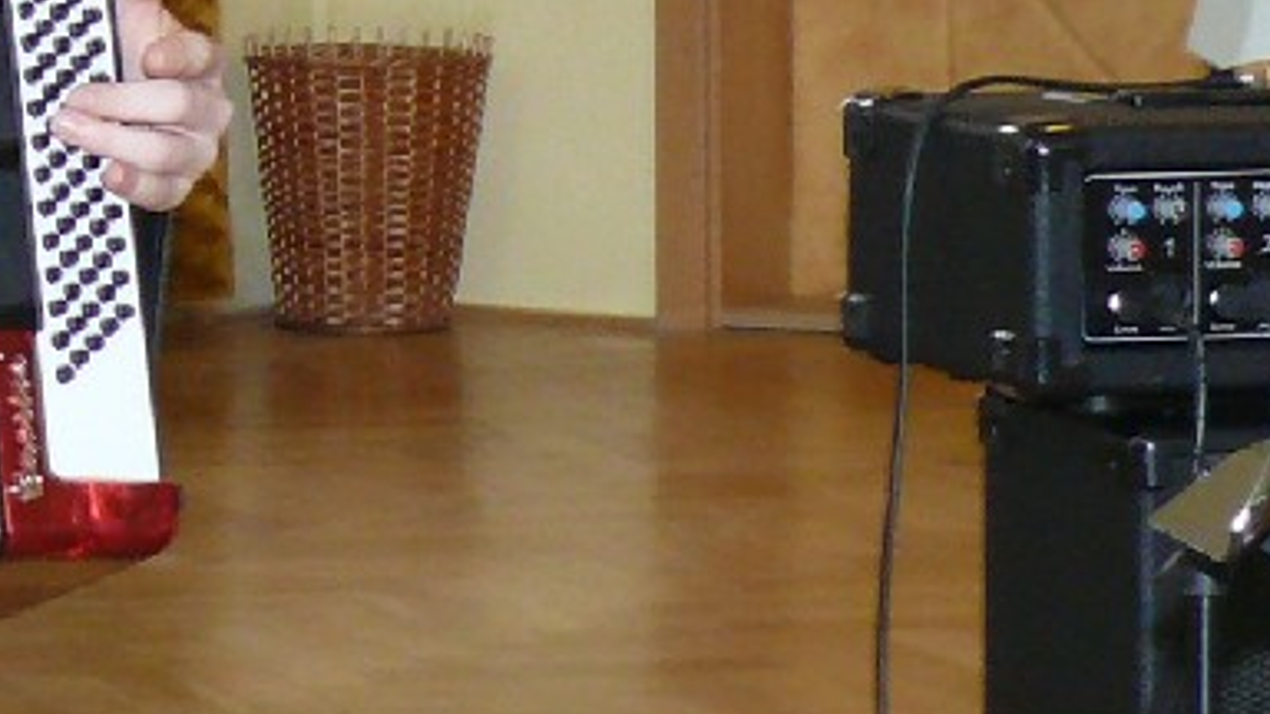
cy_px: 53
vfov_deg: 4.4
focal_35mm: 276
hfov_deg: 7.7
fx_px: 9294
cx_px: -615
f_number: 3.2
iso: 200
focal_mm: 11.8
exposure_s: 1/30
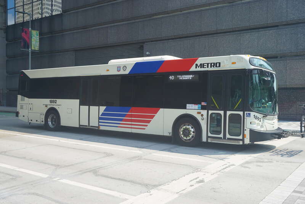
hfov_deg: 53.1
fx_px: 305
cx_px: 152
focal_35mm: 36
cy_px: 102
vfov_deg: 36.9
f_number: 10
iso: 100
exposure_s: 1/100
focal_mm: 24
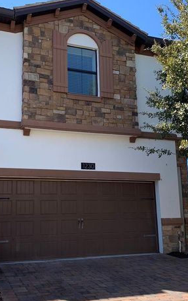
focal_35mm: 40
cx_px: 83
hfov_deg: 32.0
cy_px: 164
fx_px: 328
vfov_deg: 49.2
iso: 25
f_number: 1.8
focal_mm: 4.25
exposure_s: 1/808
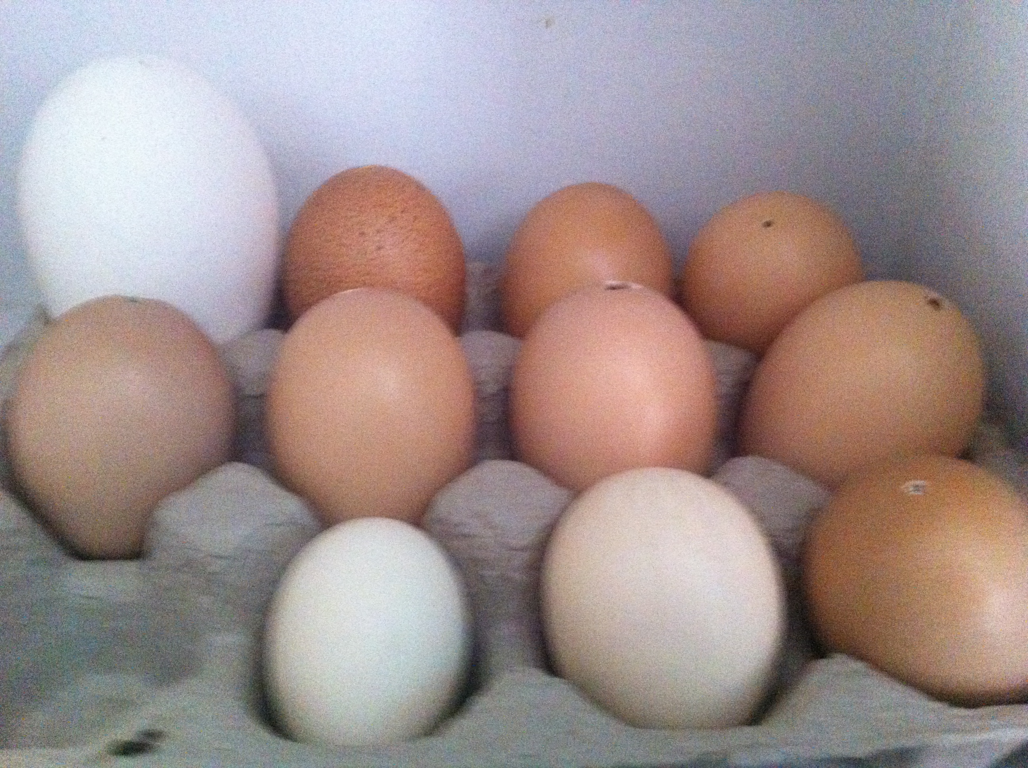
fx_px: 1038
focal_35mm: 35
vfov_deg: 40.6
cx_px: 514
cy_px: 384
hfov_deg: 52.7
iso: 1000
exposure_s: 1/15
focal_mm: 3.85
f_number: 2.8
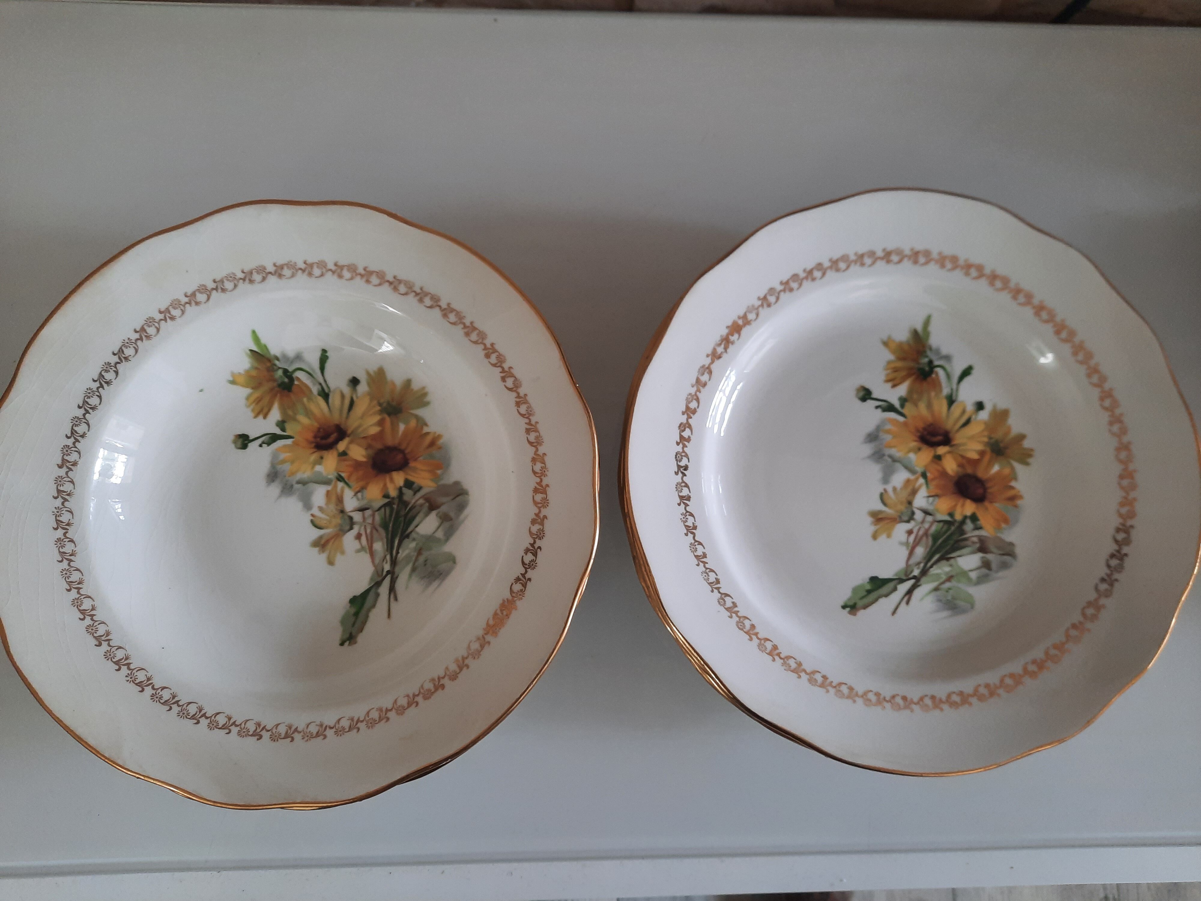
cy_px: 450
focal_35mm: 25
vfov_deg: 54.9
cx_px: 600
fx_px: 867
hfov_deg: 69.4
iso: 250
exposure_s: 1/50
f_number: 2
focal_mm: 4.6
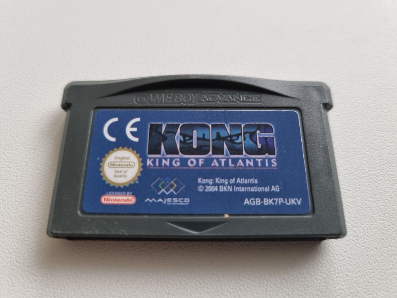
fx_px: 298
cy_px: 149
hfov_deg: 67.3
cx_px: 198
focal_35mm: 26
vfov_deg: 53.1
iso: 320
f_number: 1.8
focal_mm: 5.4
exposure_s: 1/100
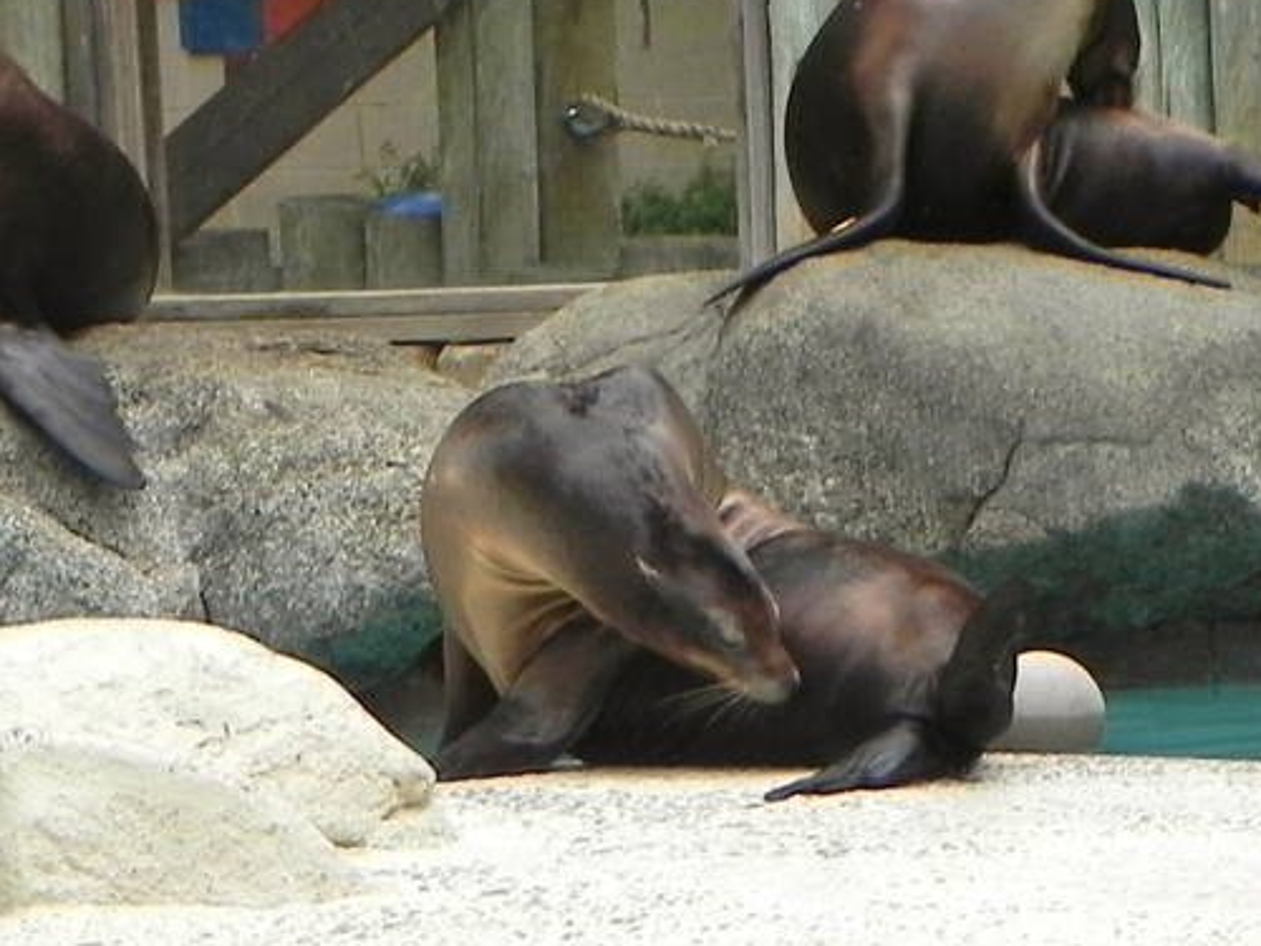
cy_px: 227
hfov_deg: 6.5
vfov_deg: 4.9
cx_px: 562
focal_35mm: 304
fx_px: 11074
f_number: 6.3
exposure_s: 1/260
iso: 160
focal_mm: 16.9
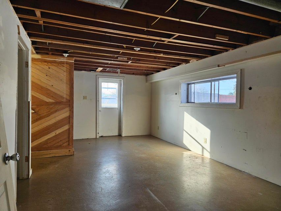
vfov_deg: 58.9
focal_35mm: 23
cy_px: 106
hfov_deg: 73.9
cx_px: 140
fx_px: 187
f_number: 1.8
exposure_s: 1/120
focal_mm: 5.4
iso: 40
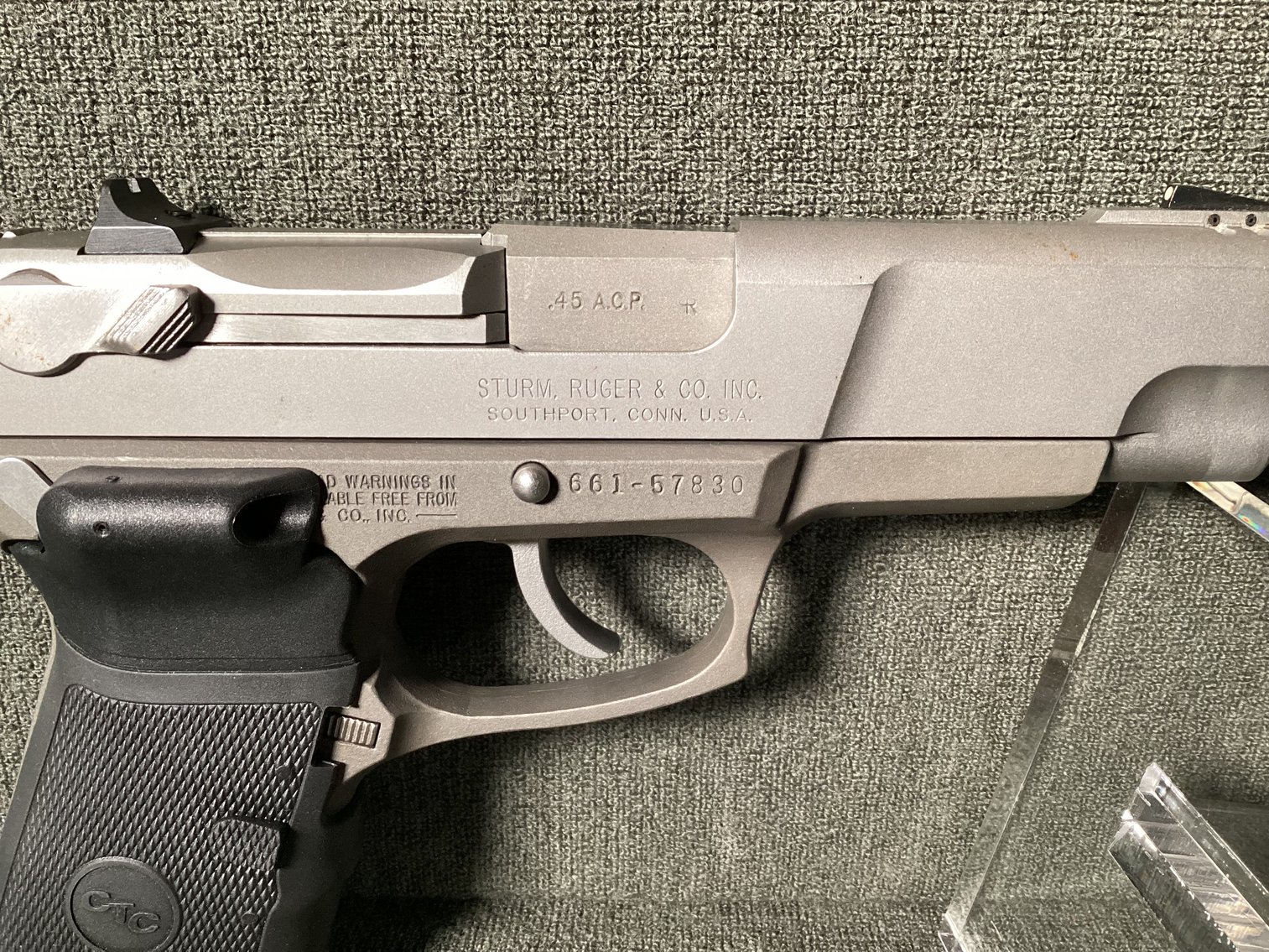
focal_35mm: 31
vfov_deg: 45.4
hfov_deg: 58.3
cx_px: 634
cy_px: 476
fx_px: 1137
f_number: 2.4
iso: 320
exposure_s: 1/60
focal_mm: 3.3
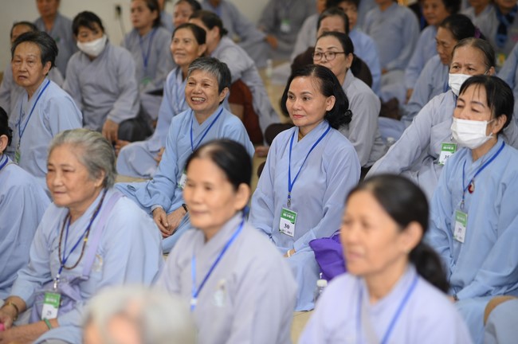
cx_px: 259
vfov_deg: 16.0
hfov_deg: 23.9
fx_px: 1222
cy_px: 172
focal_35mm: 85
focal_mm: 85
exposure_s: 1/160
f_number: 2.5
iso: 1250
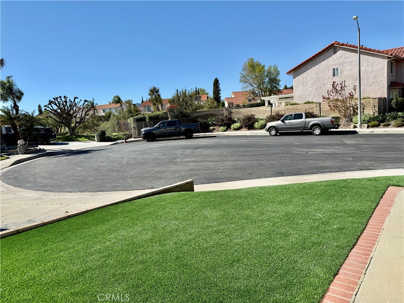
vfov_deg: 56.8
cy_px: 152
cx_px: 202
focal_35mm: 24
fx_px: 280
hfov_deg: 71.6
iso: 80
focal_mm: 6.76
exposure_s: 1/4673
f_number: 1.78
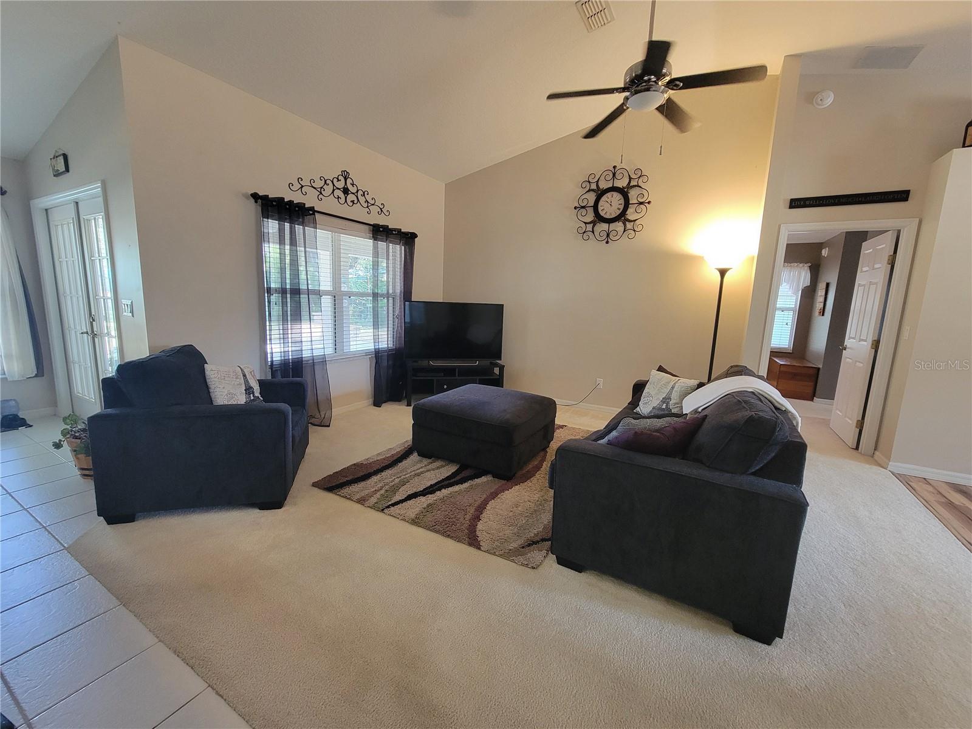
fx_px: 365
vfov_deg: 89.9
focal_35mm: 13
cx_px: 486
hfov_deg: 106.2
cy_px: 364
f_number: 2.2
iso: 320
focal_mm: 2.2
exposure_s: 1/60
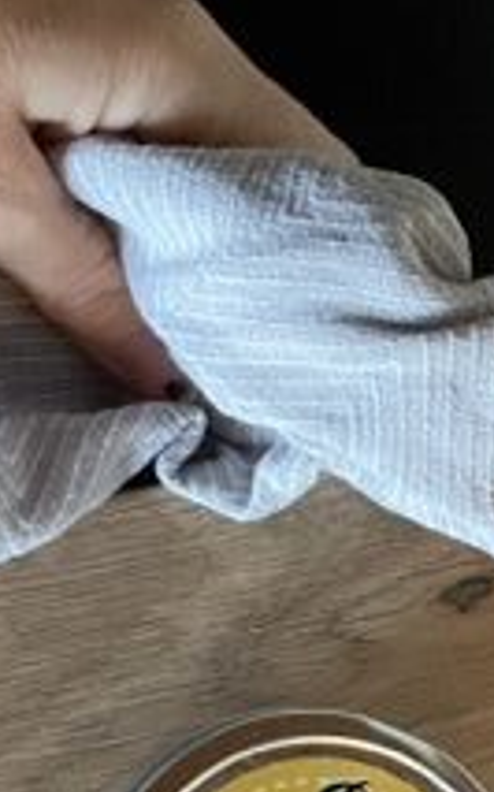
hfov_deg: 15.1
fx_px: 1789
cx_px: 605
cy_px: 881
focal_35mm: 83
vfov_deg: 23.3
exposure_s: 1/60
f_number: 1.6
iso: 400
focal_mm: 4.2
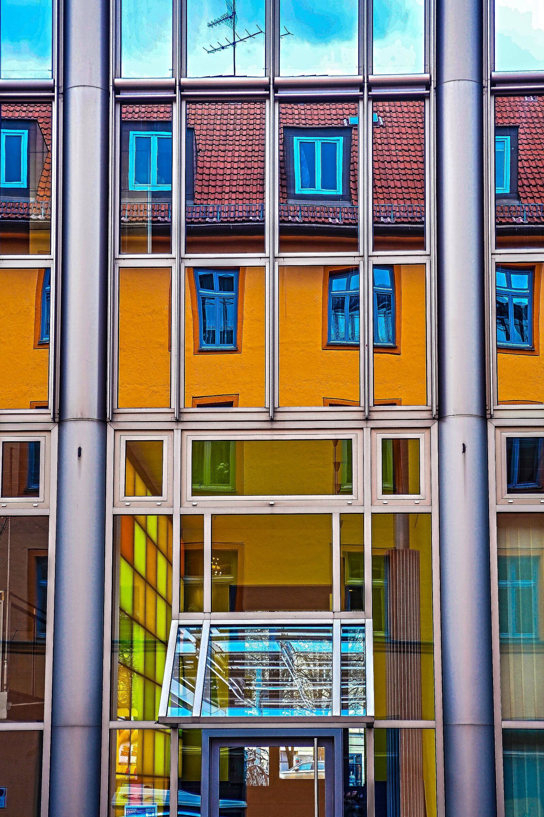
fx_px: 1589
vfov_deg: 28.9
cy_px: 408
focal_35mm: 70
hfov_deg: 19.4
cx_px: 272
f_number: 5
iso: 400
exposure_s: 1/80
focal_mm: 70
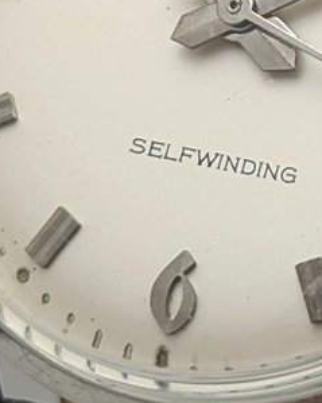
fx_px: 3587
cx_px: 407
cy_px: 27
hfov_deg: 5.1
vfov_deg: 6.4
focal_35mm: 301
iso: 57
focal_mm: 6.81
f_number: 1.85
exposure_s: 1/24
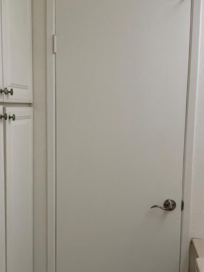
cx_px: 75
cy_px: 154
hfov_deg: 30.7
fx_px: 369
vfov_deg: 40.3
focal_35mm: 47
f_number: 1.78
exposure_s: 1/120
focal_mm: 6.76
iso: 64
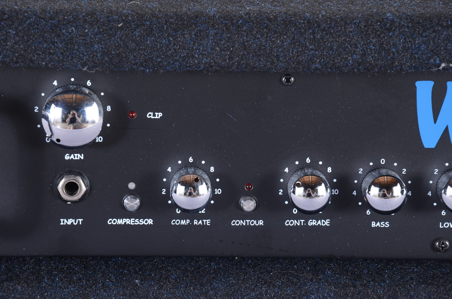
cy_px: 150
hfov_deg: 13.1
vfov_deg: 8.7
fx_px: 1973
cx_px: 226
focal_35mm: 158
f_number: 10
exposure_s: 1/100
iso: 160
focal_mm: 105
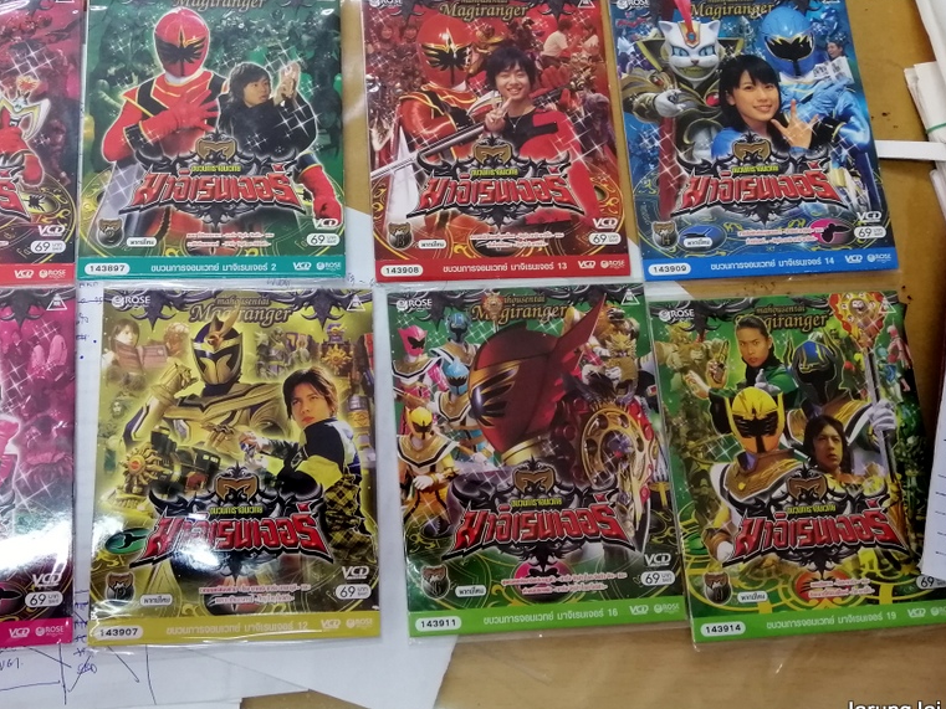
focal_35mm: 35
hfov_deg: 51.9
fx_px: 957
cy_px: 271
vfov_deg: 40.5
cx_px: 336
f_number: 2.2
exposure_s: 1/33.3
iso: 250
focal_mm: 3.81
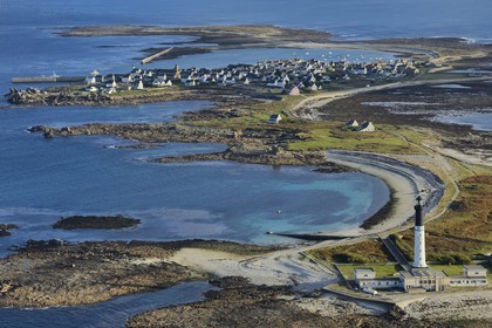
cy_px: 164
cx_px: 246
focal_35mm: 110
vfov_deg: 12.5
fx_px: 1503
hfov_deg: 18.6
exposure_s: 1/1250
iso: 800
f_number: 9
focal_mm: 110
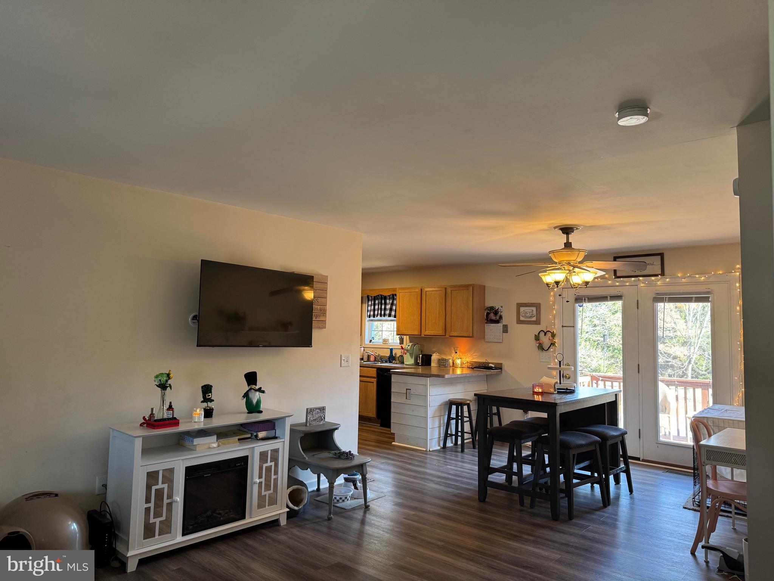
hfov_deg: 71.6
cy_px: 290
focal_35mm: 24
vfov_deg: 56.8
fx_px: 537
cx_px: 387
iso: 160
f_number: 1.78
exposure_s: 1/60
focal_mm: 6.76
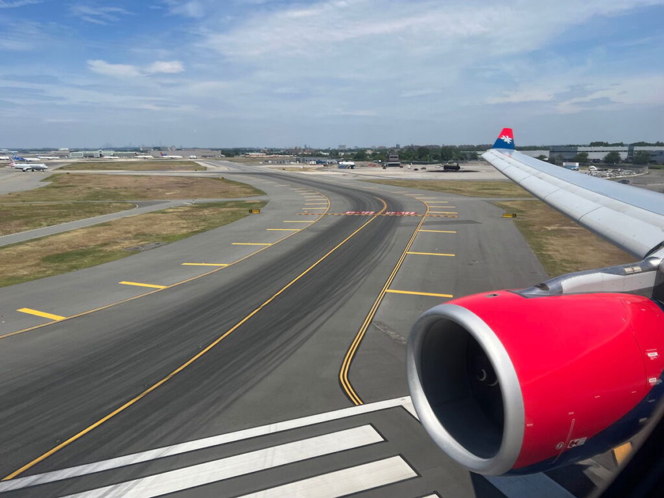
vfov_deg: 53.1
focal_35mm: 26
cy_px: 249
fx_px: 499
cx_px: 332
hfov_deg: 67.3
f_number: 1.5
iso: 50
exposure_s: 1/5882
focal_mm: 5.7
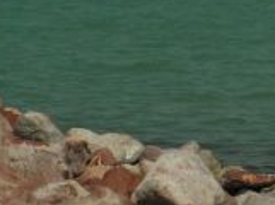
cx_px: 256
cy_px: 121
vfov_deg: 4.8
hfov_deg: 6.4
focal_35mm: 308
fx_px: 2441
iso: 100
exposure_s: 1/2000
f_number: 4.8
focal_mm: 17.3
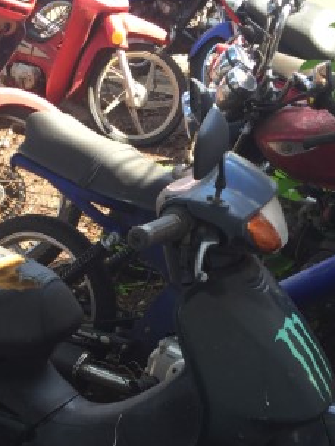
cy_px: 342
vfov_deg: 31.1
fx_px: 787
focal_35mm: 61
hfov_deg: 23.9
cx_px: 104
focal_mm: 4.15
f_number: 2.2
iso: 32
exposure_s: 1/198
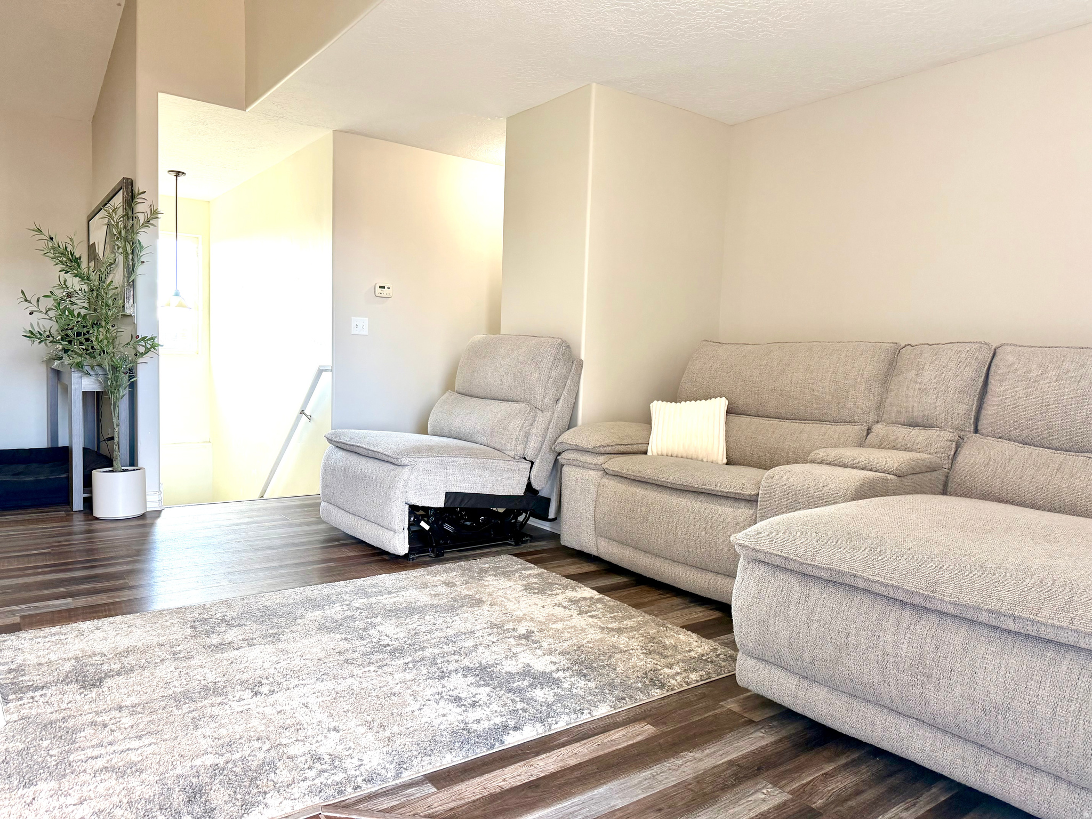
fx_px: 757
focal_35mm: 24
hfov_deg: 71.6
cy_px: 410
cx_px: 546
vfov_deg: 56.8
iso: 160
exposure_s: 1/121
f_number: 1.78
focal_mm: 6.76
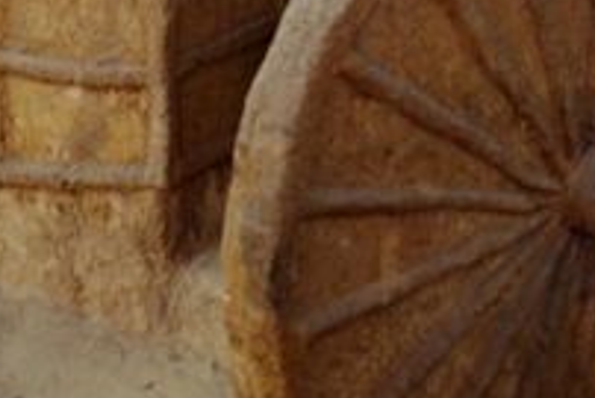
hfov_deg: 13.4
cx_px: -147
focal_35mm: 148
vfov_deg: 9.3
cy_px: 72
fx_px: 2448
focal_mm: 31
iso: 800
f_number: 2.4
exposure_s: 1/20
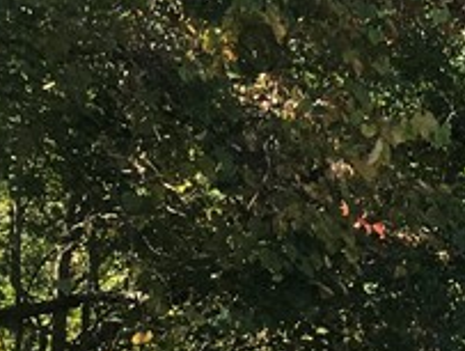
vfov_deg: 9.9
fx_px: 1965
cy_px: 493
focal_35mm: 146
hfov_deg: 11.2
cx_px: 1138
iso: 25
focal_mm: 4.15
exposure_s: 1/159
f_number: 2.2
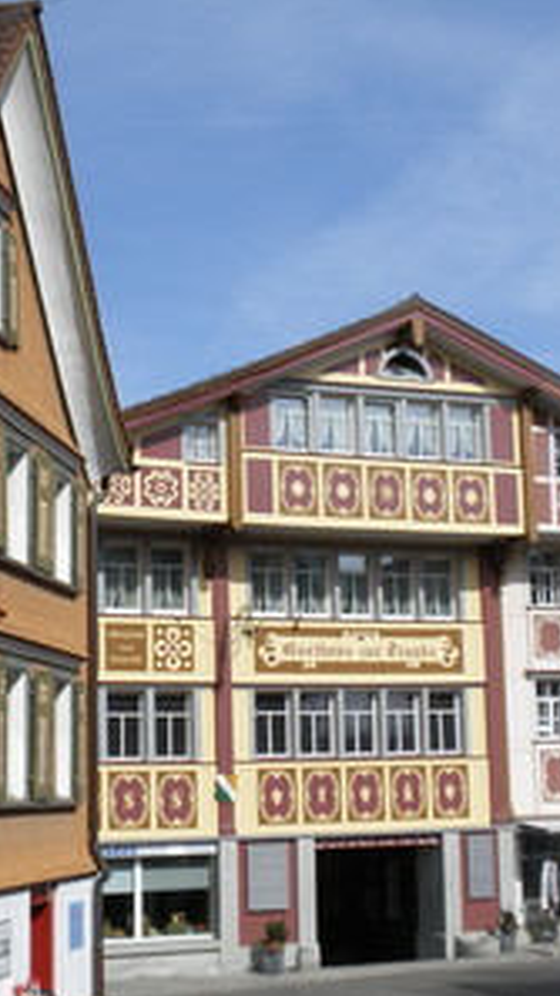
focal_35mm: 66
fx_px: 1743
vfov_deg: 31.9
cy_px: 500
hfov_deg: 18.2
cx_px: 205
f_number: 11
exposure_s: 1/160
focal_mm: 8
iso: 64
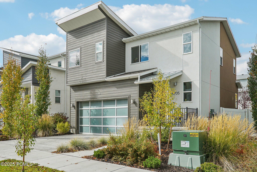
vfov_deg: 43.7
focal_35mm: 30
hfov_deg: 61.9
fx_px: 214
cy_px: 86
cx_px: 128
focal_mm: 30
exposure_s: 1/200
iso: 100
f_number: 8
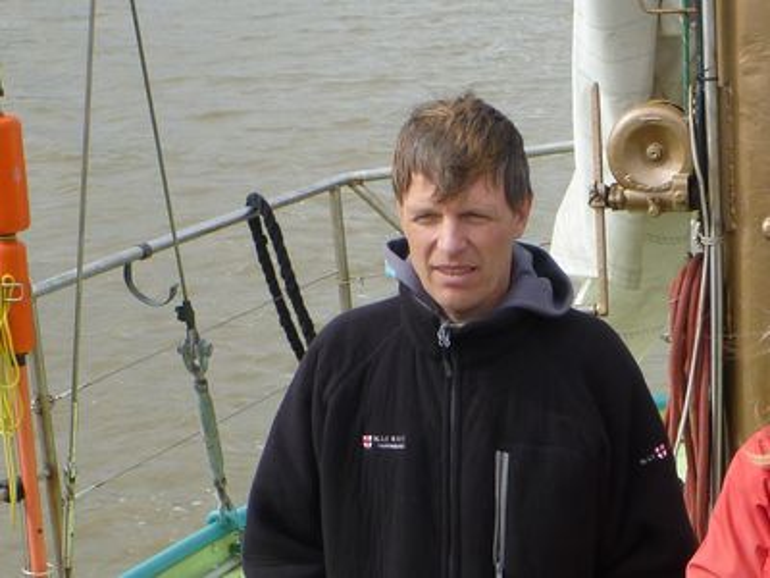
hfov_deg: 51.4
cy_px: 289
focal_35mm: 36
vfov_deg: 39.7
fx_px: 801
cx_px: 385
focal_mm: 6.4
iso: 100
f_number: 3.9
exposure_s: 1/400
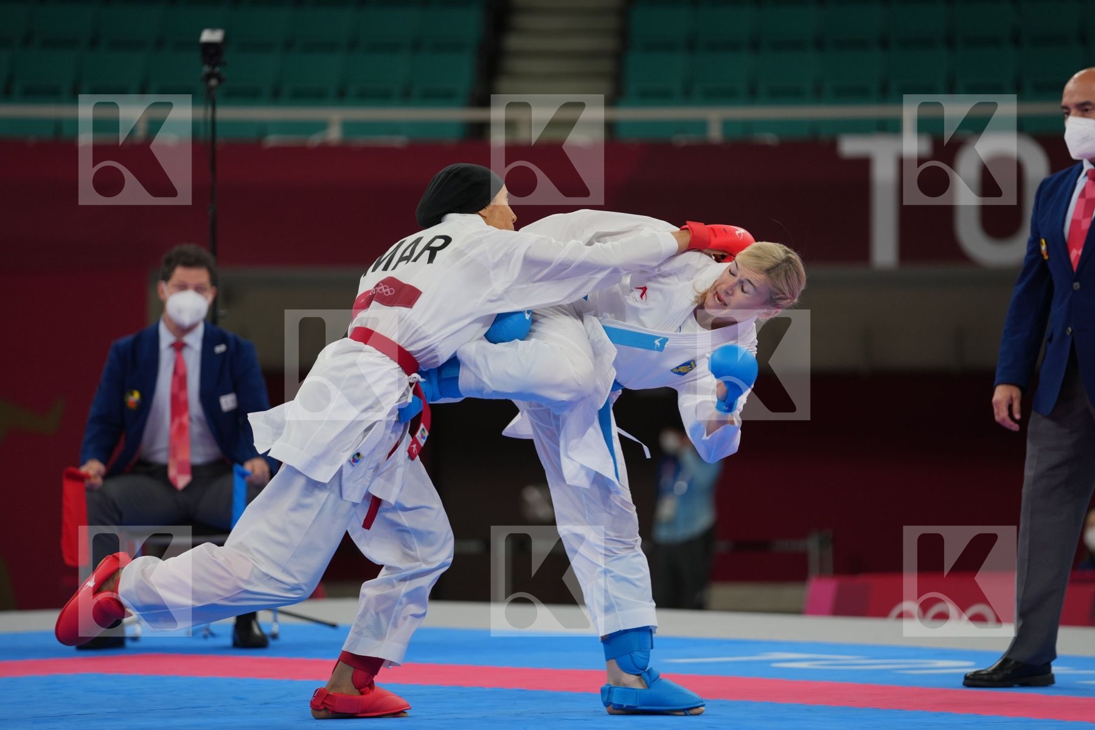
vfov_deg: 7.3
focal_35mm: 189
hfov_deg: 10.9
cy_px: 365
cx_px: 548
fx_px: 5748
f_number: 2.8
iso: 500
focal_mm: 189
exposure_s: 1/1000
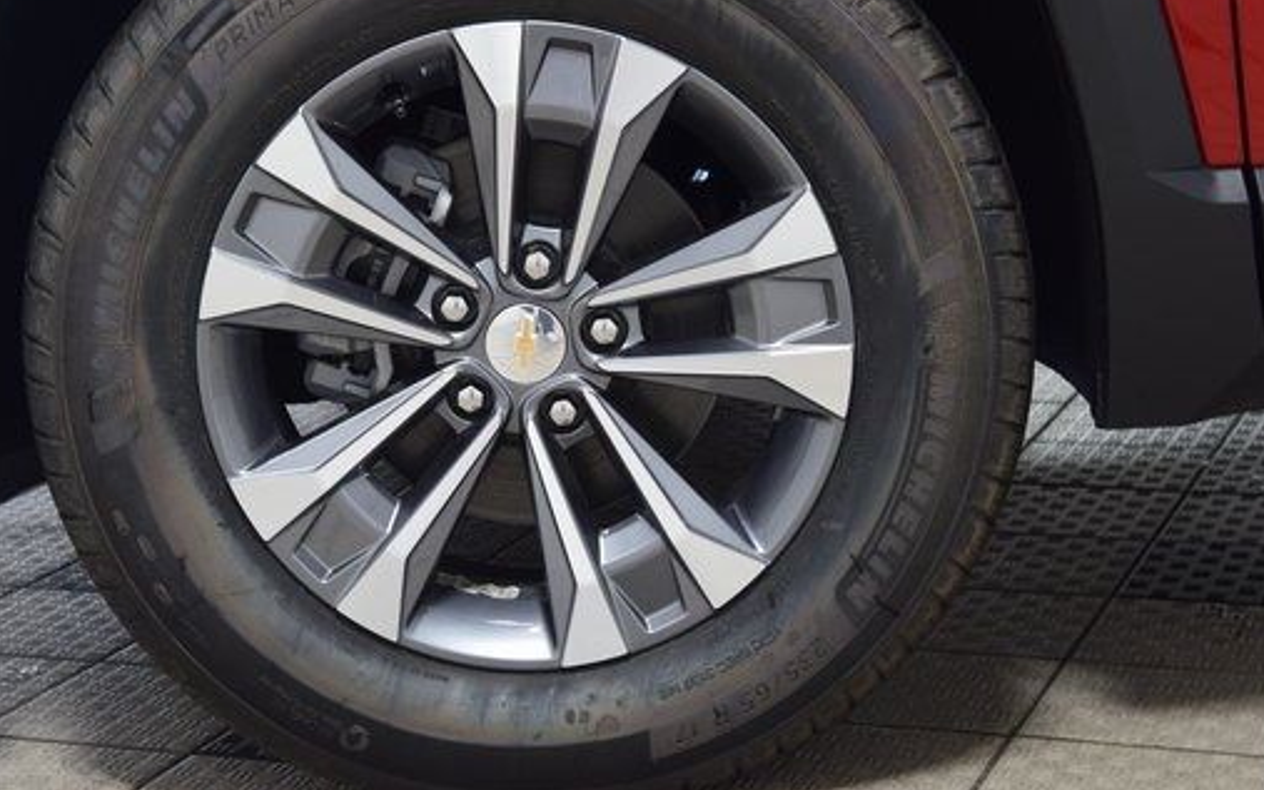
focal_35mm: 85
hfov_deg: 24.3
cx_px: 534
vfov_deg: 15.4
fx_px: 2928
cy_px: 293
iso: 800
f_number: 6.3
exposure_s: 1/15
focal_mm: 44
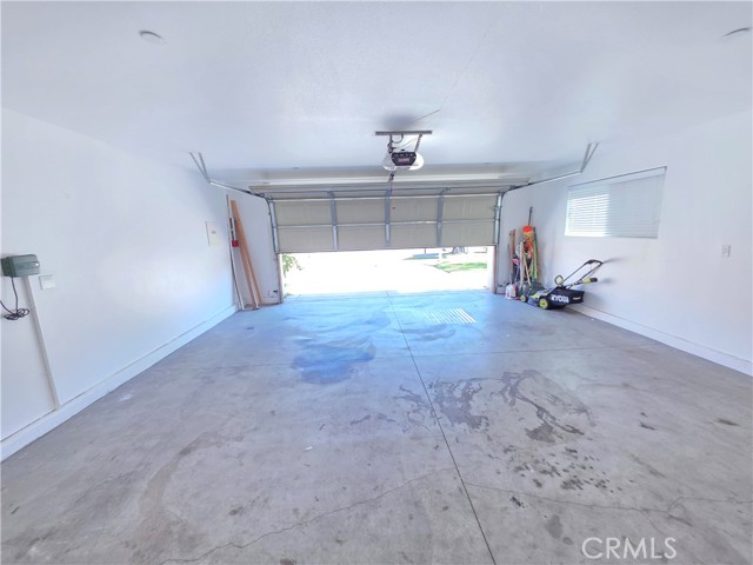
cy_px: 282
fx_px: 283
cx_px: 376
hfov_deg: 106.2
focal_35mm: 13
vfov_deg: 89.9
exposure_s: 1/120
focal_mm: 2.2
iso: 200
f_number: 1.9
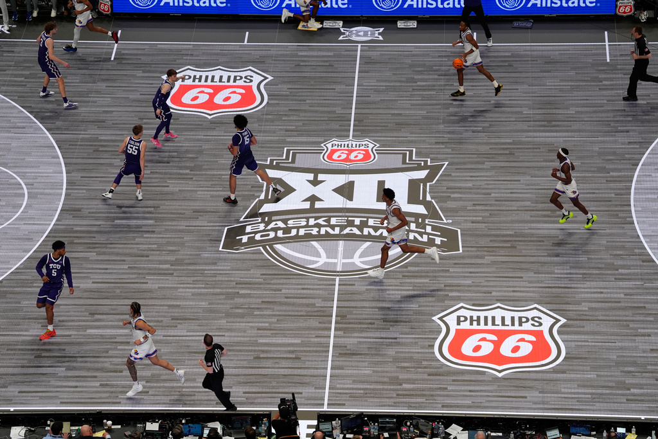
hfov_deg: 15.1
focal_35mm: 136
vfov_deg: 10.1
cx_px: 329
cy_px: 220
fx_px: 2486
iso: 1600
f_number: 2.8
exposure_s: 1/2000
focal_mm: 136
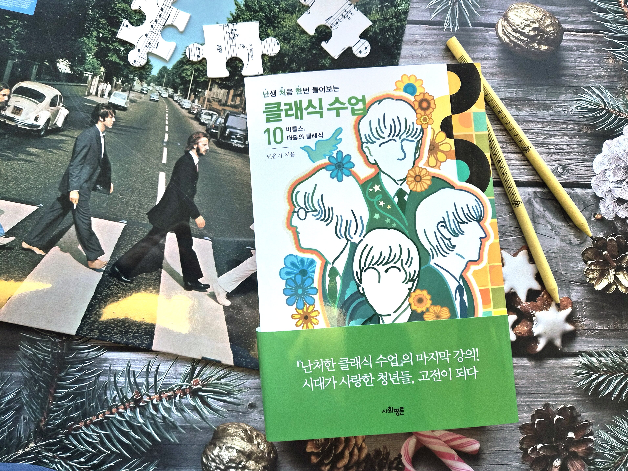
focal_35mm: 24
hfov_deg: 71.6
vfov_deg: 56.8
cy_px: 241
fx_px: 435
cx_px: 310
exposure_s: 1/60.2
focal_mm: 5.4
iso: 250
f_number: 1.8
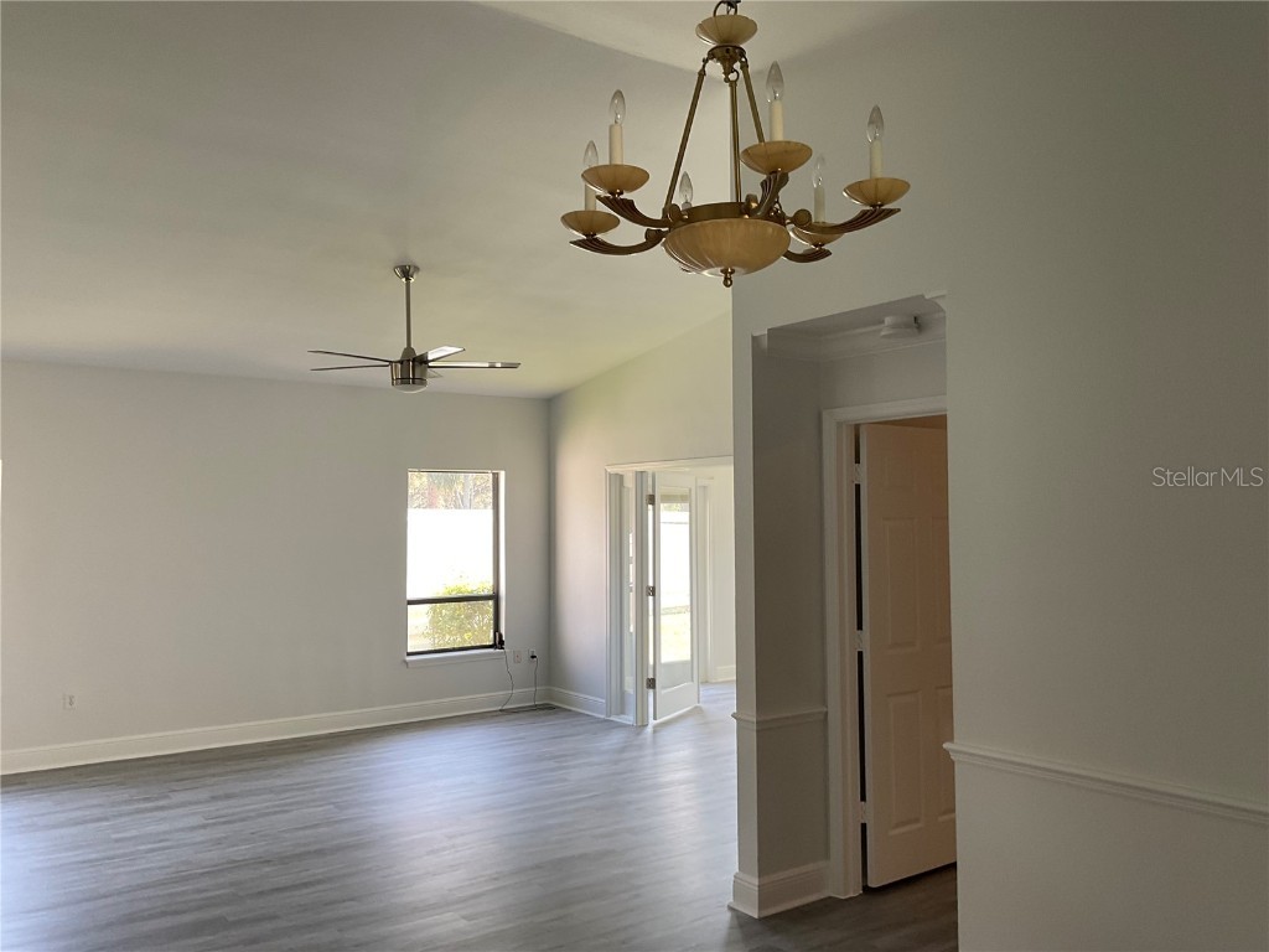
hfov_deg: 61.7
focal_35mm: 29
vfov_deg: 48.2
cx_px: 634
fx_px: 1063
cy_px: 476
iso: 32
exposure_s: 1/60
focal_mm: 3
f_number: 1.8
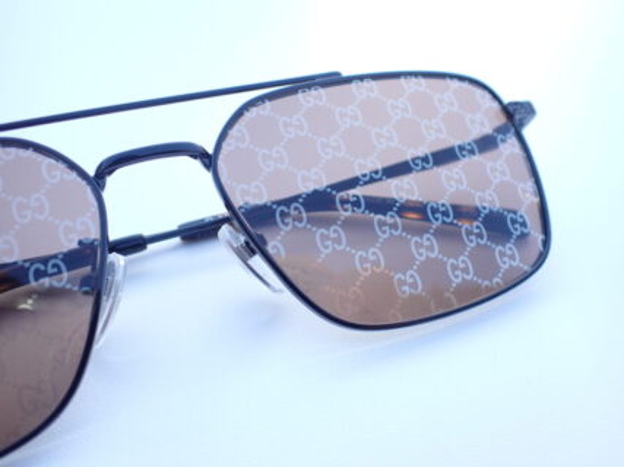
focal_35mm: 30
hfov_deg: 60.0
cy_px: 234
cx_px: 312
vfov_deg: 46.8
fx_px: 541
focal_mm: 5.4
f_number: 2.3
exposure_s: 1/200
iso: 100
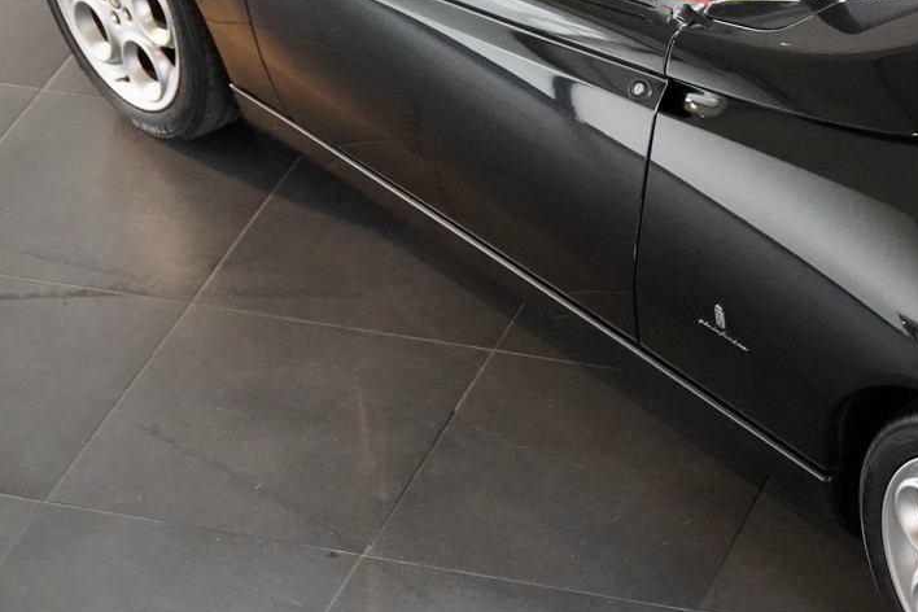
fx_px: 4080
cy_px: 223
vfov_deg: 8.6
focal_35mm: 160
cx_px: 912
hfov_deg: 12.7
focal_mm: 59
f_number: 5
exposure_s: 1/125
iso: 12800
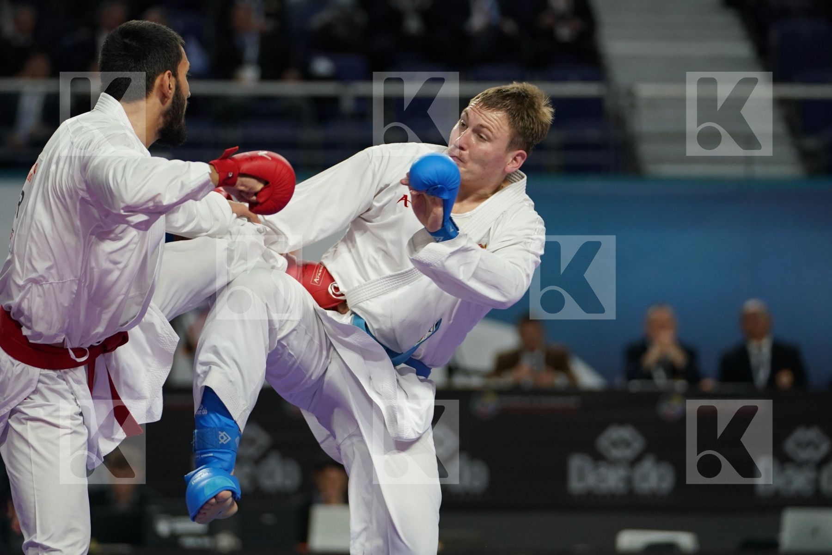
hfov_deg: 7.7
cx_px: 416
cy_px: 278
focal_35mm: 267
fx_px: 6170
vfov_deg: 5.1
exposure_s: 1/1000
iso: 1250
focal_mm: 178
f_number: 2.8
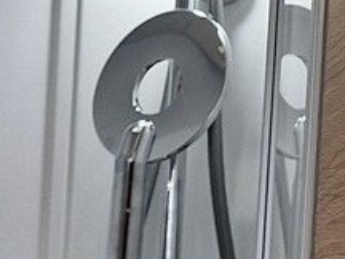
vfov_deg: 9.3
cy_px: 440
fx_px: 1525
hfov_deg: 10.3
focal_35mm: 153
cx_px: -609
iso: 64
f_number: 1.8
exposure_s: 1/50
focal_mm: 5.54
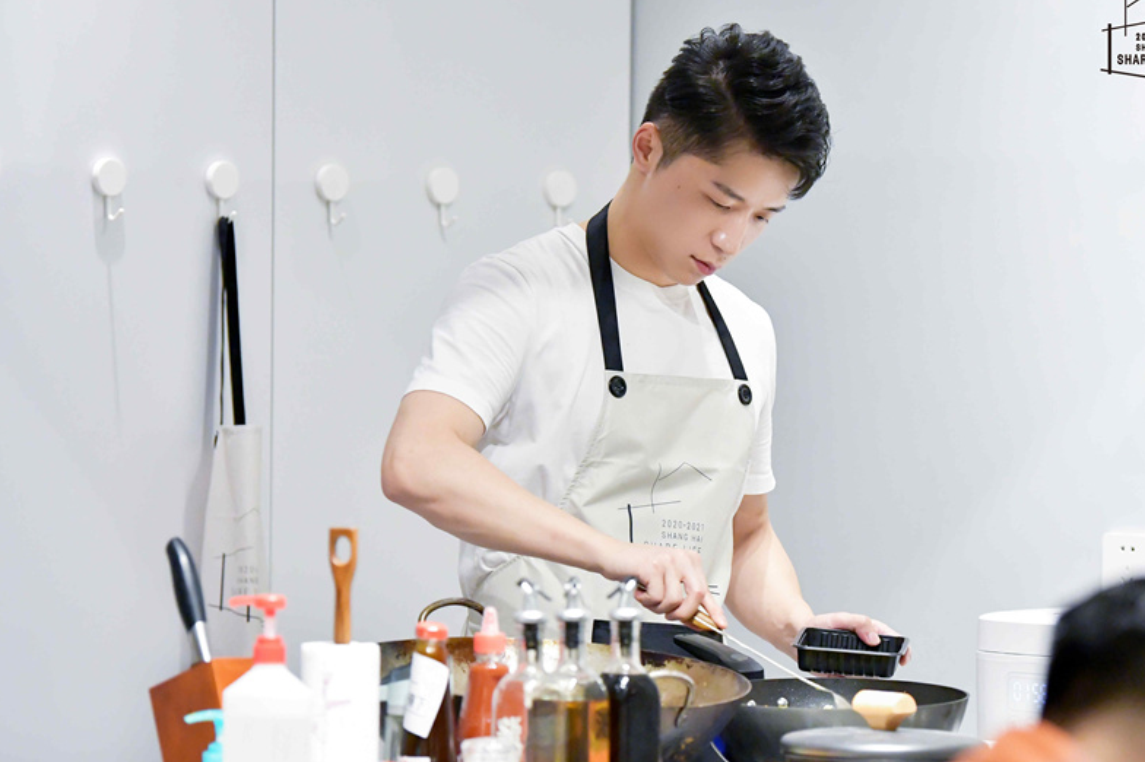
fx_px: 7394
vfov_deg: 5.9
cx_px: 654
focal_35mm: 233
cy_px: 407
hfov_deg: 8.9
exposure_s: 1/200
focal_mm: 135
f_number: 3.2
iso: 4000
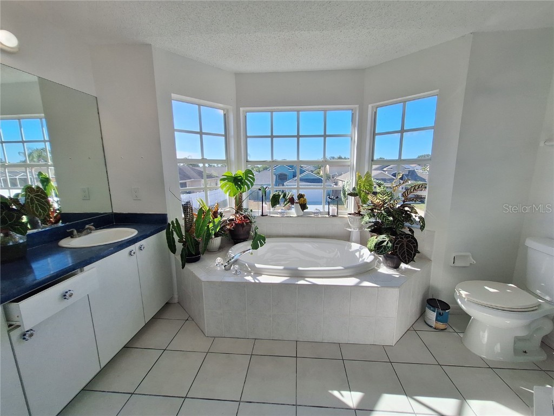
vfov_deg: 89.9
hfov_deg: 106.2
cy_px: 208
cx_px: 277
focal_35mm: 13
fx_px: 208
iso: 40
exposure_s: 1/1096
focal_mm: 1.74
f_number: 2.2
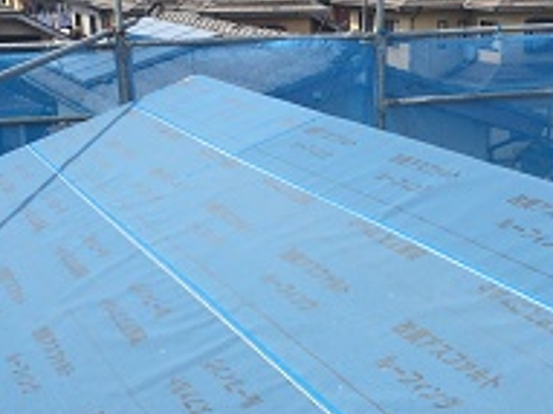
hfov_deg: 25.6
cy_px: 525
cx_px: 339
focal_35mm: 76
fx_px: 1213
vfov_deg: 18.2
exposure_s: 1/1647
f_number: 2.2
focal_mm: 4.15
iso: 32
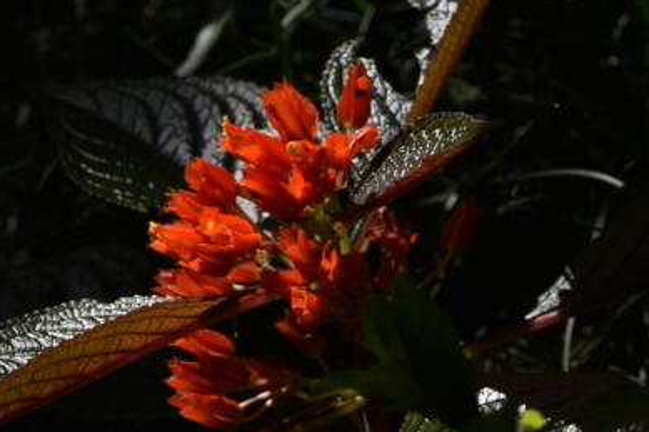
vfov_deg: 1.3
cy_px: 246
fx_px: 19118
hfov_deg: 1.9
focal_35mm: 1061
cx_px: 294
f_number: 6.3
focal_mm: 550
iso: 100
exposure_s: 1/500
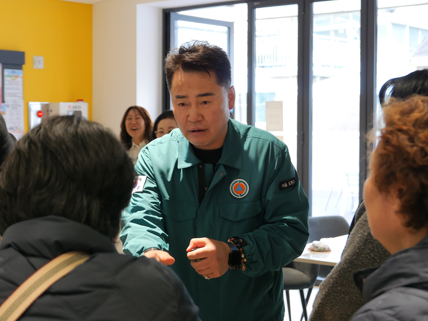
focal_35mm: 67
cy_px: 152
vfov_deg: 21.9
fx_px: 828
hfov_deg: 29.0
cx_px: 202
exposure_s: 1/100
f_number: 2.8
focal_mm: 26
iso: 1000
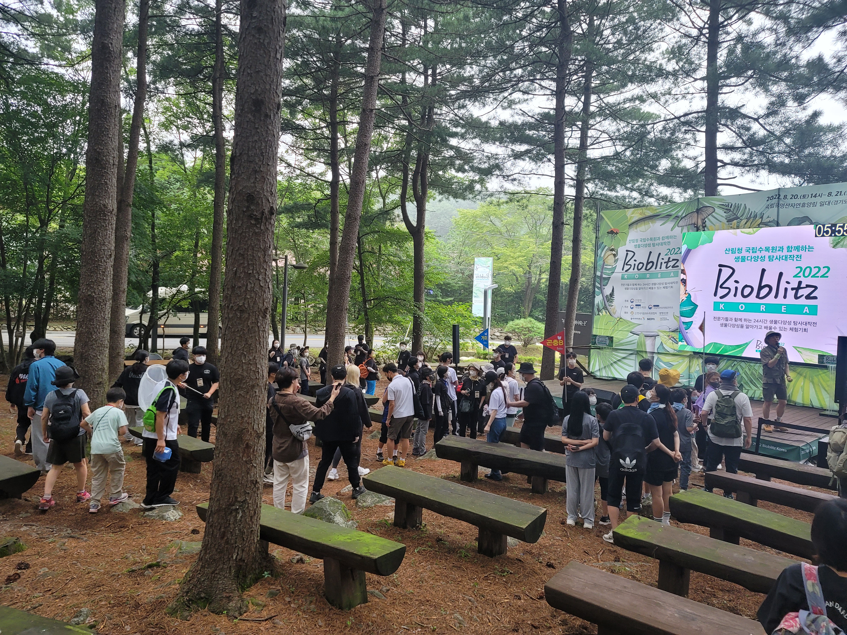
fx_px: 612
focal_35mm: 25
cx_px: 424
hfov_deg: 69.4
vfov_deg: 54.9
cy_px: 318
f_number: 1.8
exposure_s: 1/120
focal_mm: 7
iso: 200
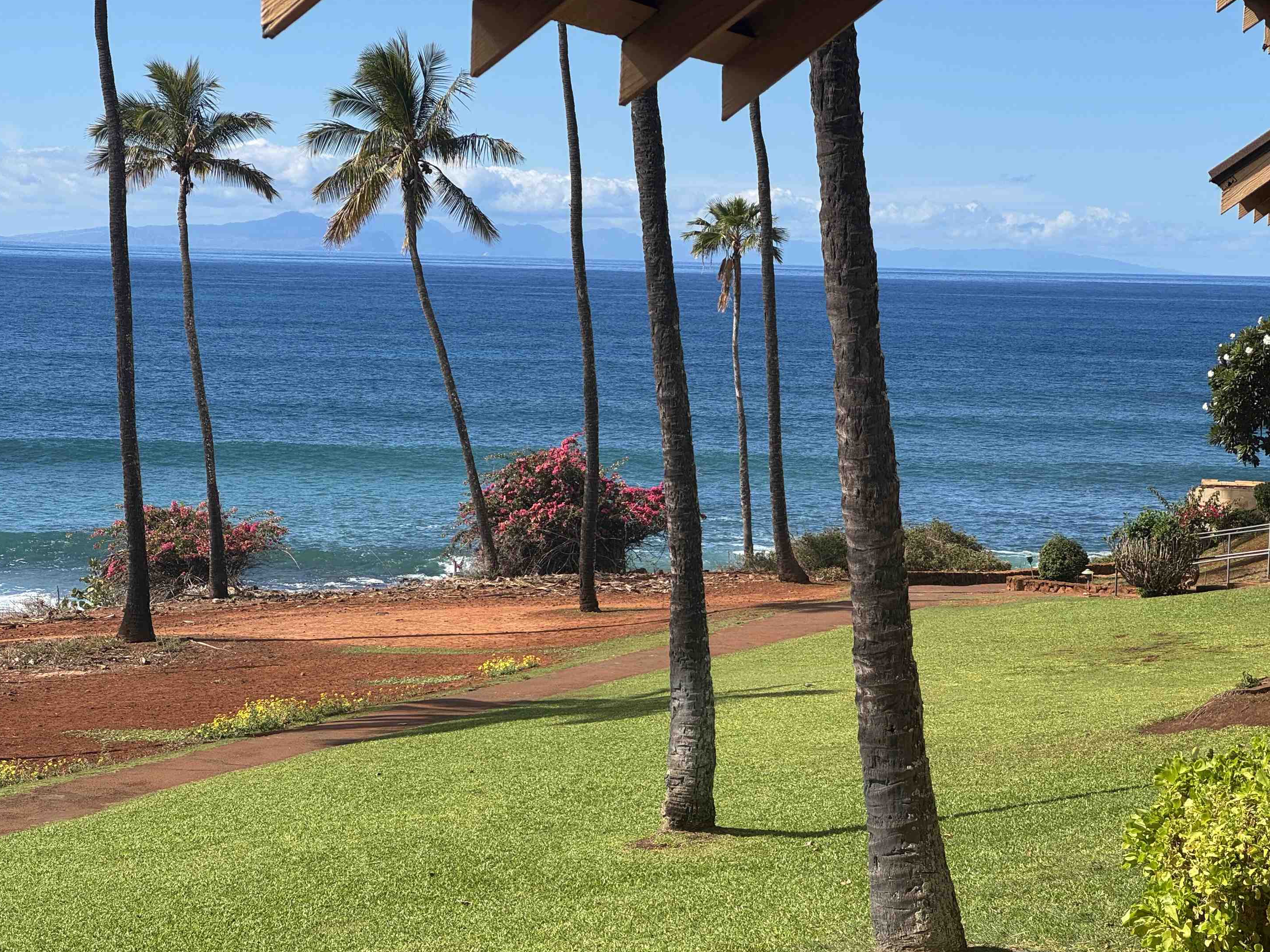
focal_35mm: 82
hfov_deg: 23.8
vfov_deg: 18.0
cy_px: 505
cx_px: 643
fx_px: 3009
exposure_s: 1/747
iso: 25
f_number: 2.8
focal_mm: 9
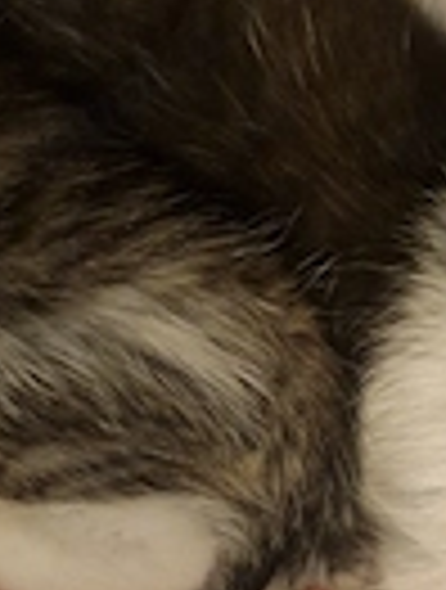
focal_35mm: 70
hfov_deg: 19.2
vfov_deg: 27.2
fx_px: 1197
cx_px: 613
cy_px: 464
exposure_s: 1/25
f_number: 1.8
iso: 500
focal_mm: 5.4
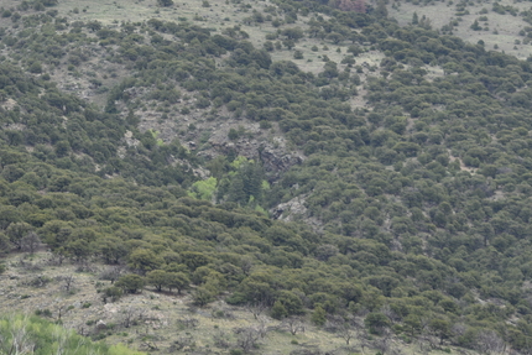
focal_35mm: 345
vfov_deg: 4.0
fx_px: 5100
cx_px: 161
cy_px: -126
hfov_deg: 6.0
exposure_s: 1/250
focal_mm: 116
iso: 100
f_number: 6.3
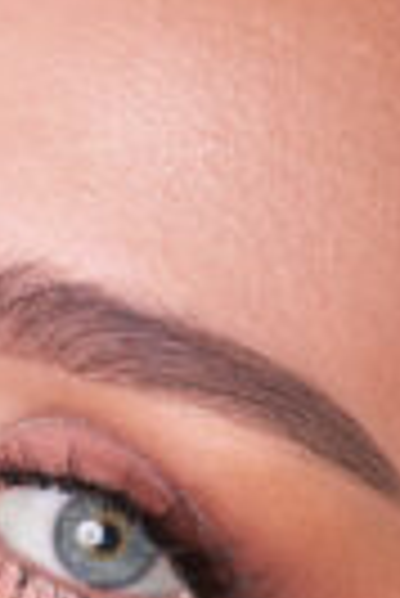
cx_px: 171
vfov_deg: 3.7
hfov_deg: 2.5
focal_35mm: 555
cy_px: 1151
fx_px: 9225
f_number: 16
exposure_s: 1/160
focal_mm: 85
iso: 160
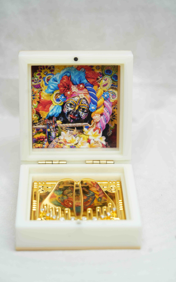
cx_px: 89
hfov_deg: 13.8
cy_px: 141
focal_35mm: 95
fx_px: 729
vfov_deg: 21.9
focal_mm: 93
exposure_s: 1/60
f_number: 5.6
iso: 250
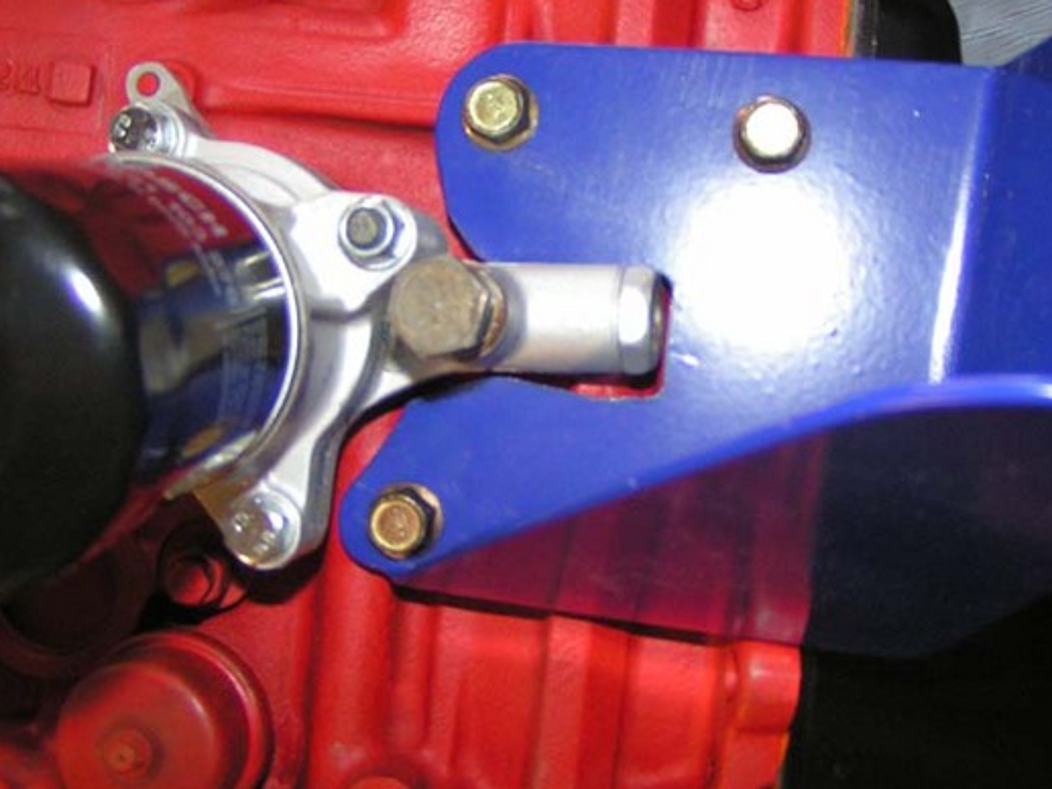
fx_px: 1429
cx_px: 576
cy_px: 338
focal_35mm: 47
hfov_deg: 40.4
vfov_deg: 30.8
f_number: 2.8
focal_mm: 5.8
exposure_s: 1/40
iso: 200
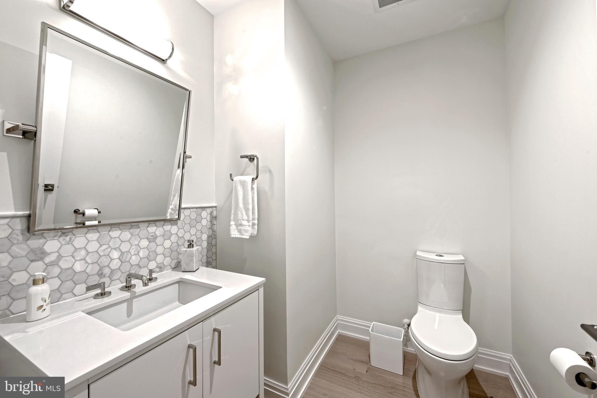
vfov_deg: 81.2
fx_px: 232
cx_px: 298
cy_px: 199
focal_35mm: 14
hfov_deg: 104.2
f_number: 11
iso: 80
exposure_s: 1
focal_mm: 14
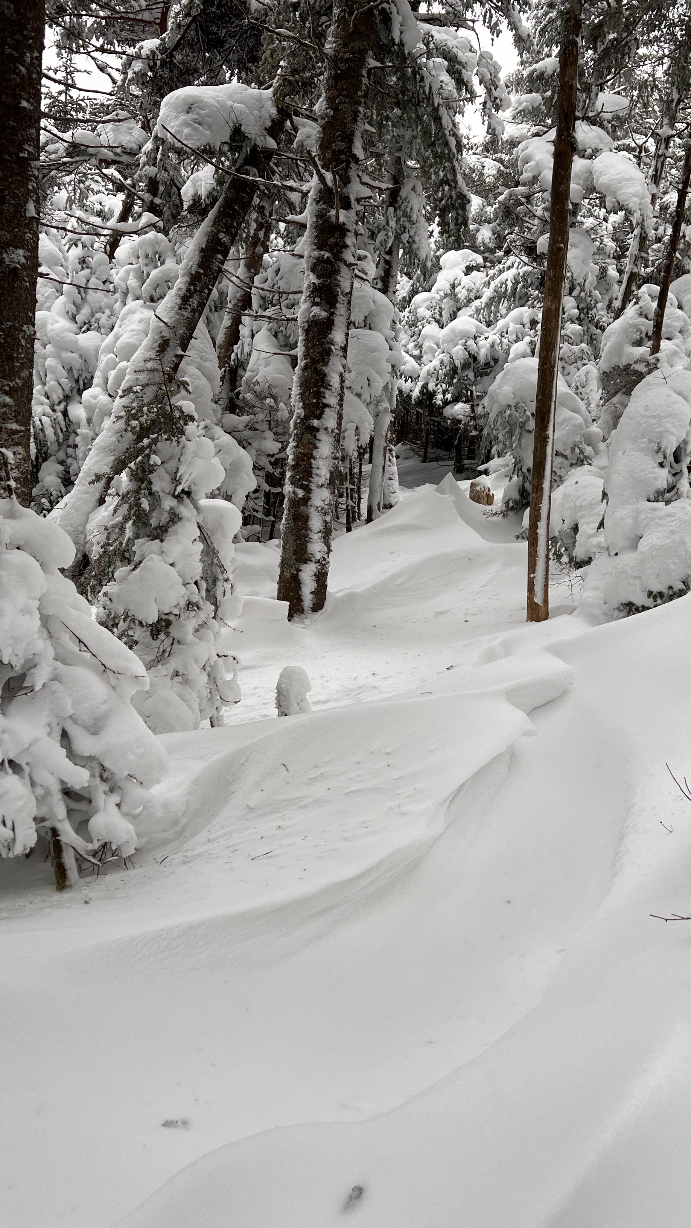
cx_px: 392
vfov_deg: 56.6
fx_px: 1140
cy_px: 601
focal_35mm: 35
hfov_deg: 33.7
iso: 50
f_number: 1.5
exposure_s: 1/528
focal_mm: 5.7
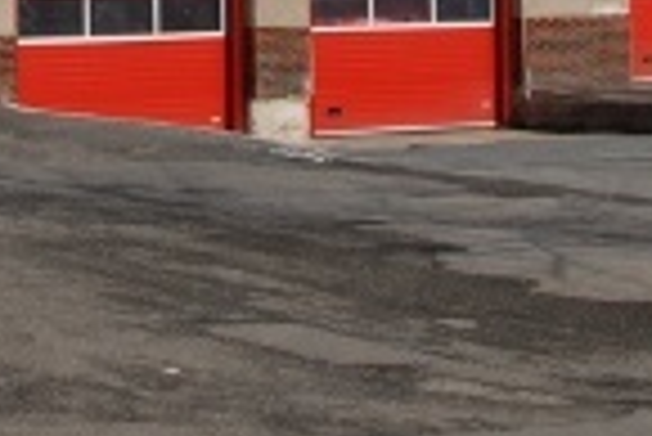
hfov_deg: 10.0
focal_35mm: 205
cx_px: 288
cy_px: -467
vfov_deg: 6.5
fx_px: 3720
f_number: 11
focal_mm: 31
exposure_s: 1/320
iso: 200
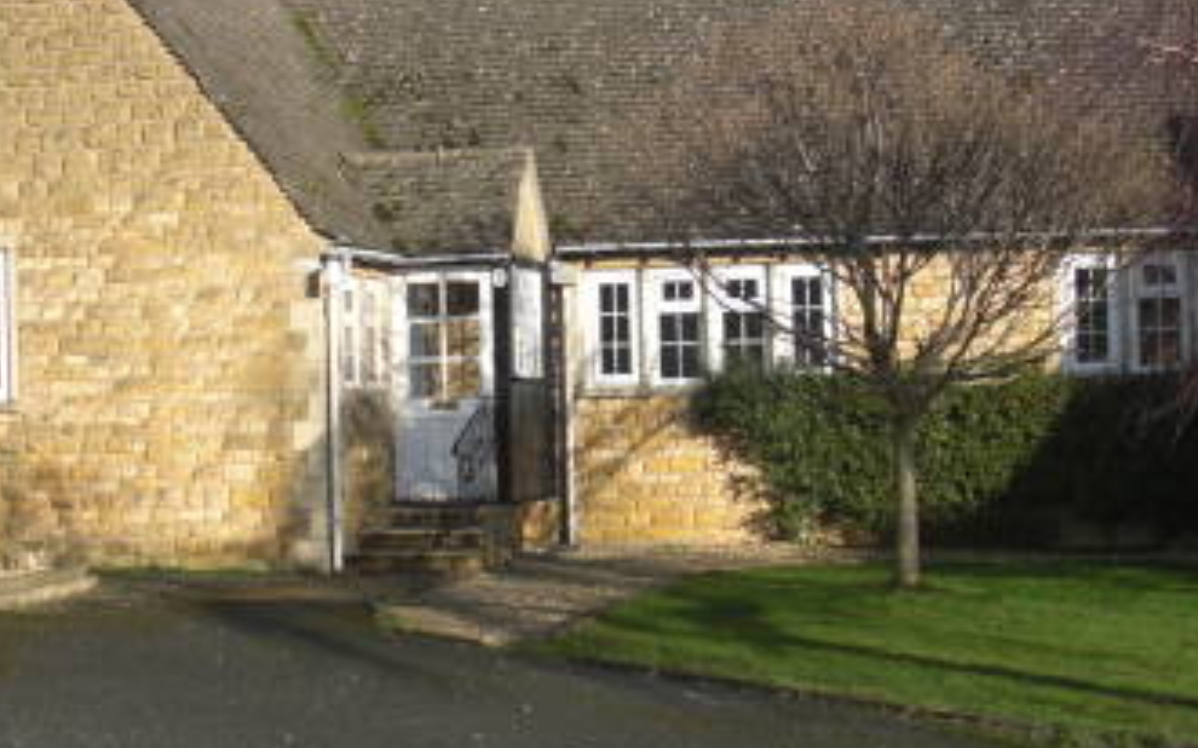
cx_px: 537
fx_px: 2415
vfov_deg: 17.6
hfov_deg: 27.8
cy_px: 414
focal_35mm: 74
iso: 50
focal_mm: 6.3
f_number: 2.8
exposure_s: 1/800
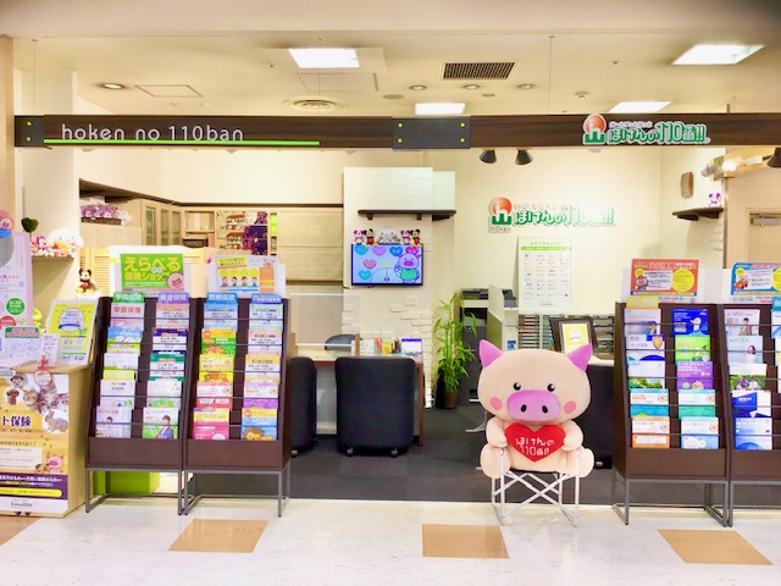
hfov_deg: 58.4
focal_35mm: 31
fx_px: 699
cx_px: 390
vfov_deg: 45.4
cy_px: 293
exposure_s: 1/30
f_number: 2.4
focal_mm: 3.3
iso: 25
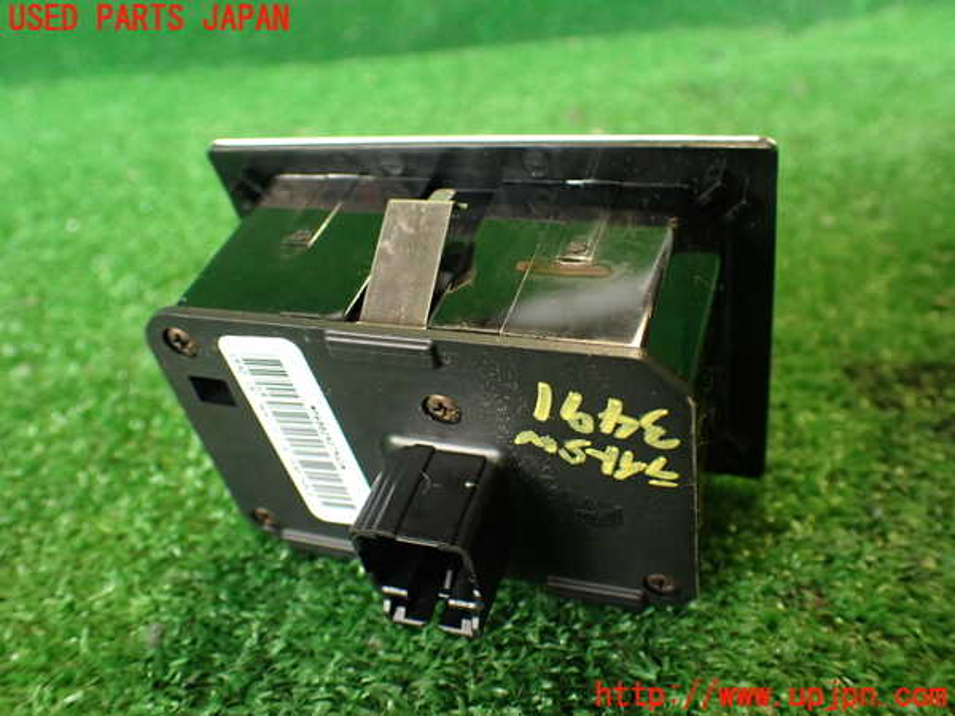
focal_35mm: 32
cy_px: 358
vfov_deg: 44.2
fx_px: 883
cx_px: 478
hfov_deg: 56.8
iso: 250
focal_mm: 5.79
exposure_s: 1/30
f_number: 2.4
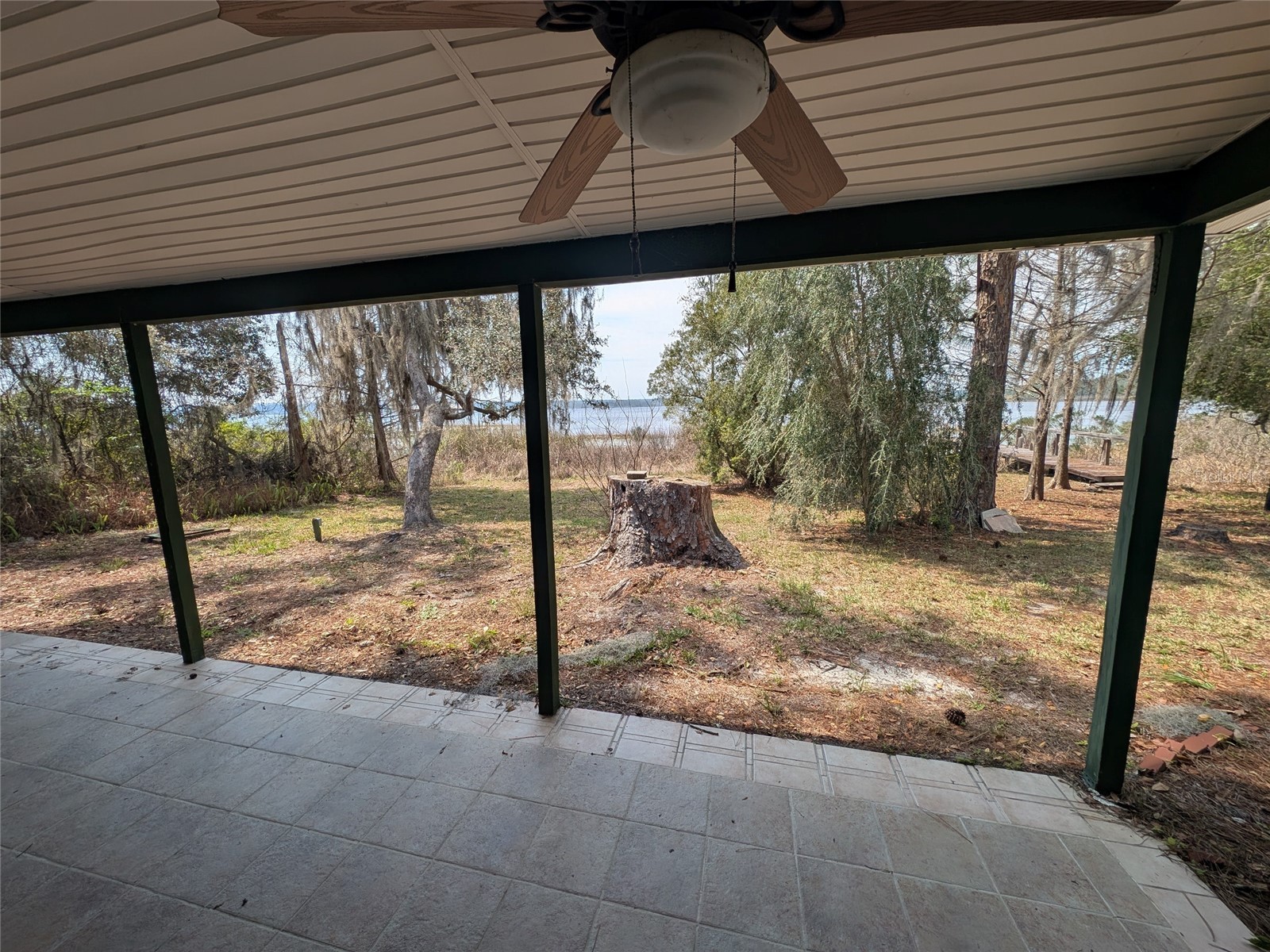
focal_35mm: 12
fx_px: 440
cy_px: 476
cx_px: 635
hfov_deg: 110.5
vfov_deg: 94.5
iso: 37
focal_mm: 2.23
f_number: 1.95
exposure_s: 1/1155
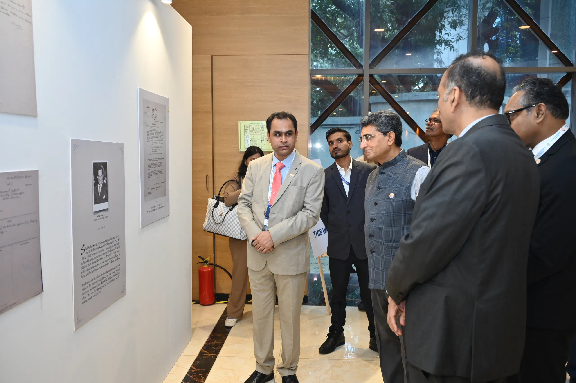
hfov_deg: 63.7
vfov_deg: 44.9
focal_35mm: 29
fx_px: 464
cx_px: 288
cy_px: 192
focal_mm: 29
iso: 1250
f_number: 5
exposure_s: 1/160
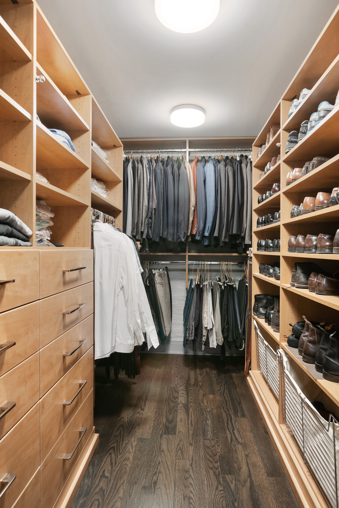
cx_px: 170
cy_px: 254
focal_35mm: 20
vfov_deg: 84.0
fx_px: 282
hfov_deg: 62.0
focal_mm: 20
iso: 400
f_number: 8
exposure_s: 1/1.25
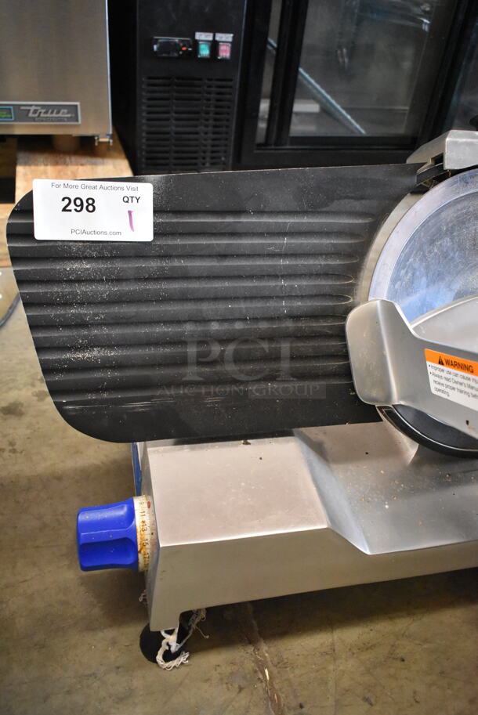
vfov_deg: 61.9
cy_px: 358
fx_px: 597
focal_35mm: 30
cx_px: 239
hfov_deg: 43.7
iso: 5600
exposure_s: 1/125
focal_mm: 20
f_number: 3.5
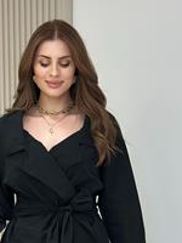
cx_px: 59
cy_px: 257
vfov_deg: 15.1
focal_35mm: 128
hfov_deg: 11.6
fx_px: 897
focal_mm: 6.86
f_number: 1.78
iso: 80
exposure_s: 1/141
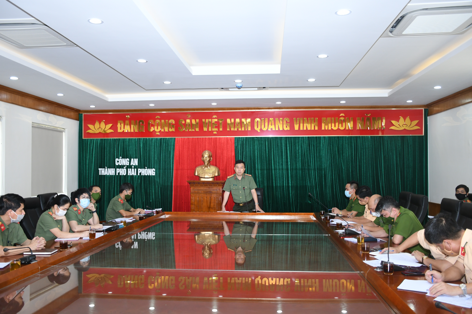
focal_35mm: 33
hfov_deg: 57.2
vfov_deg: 40.0
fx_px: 433
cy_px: 157
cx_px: 236
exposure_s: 1/200
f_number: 3.5
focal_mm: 22
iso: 800
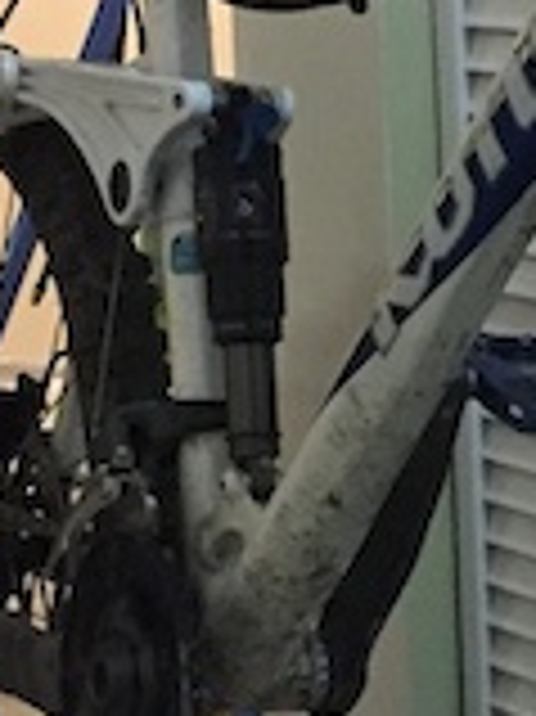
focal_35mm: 146
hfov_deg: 9.9
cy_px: 360
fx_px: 3018
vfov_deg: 13.5
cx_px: 707
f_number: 2.2
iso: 250
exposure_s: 1/30
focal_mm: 4.15
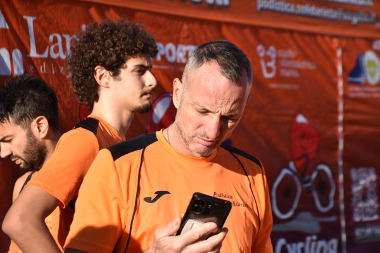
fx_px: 1425
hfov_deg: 15.2
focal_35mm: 135
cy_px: 126
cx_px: 190
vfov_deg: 10.2
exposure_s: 1/800
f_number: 7.1
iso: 320
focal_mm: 90
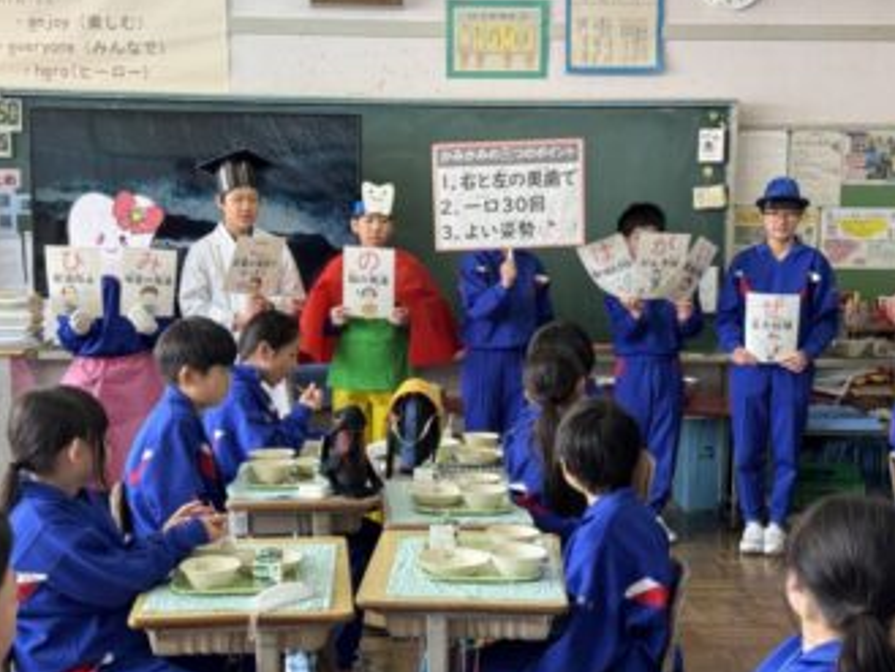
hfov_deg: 35.5
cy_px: 362
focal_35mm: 54
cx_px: 454
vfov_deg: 27.0
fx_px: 1397
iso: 64
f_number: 1.78
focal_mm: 6.76
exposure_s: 1/120
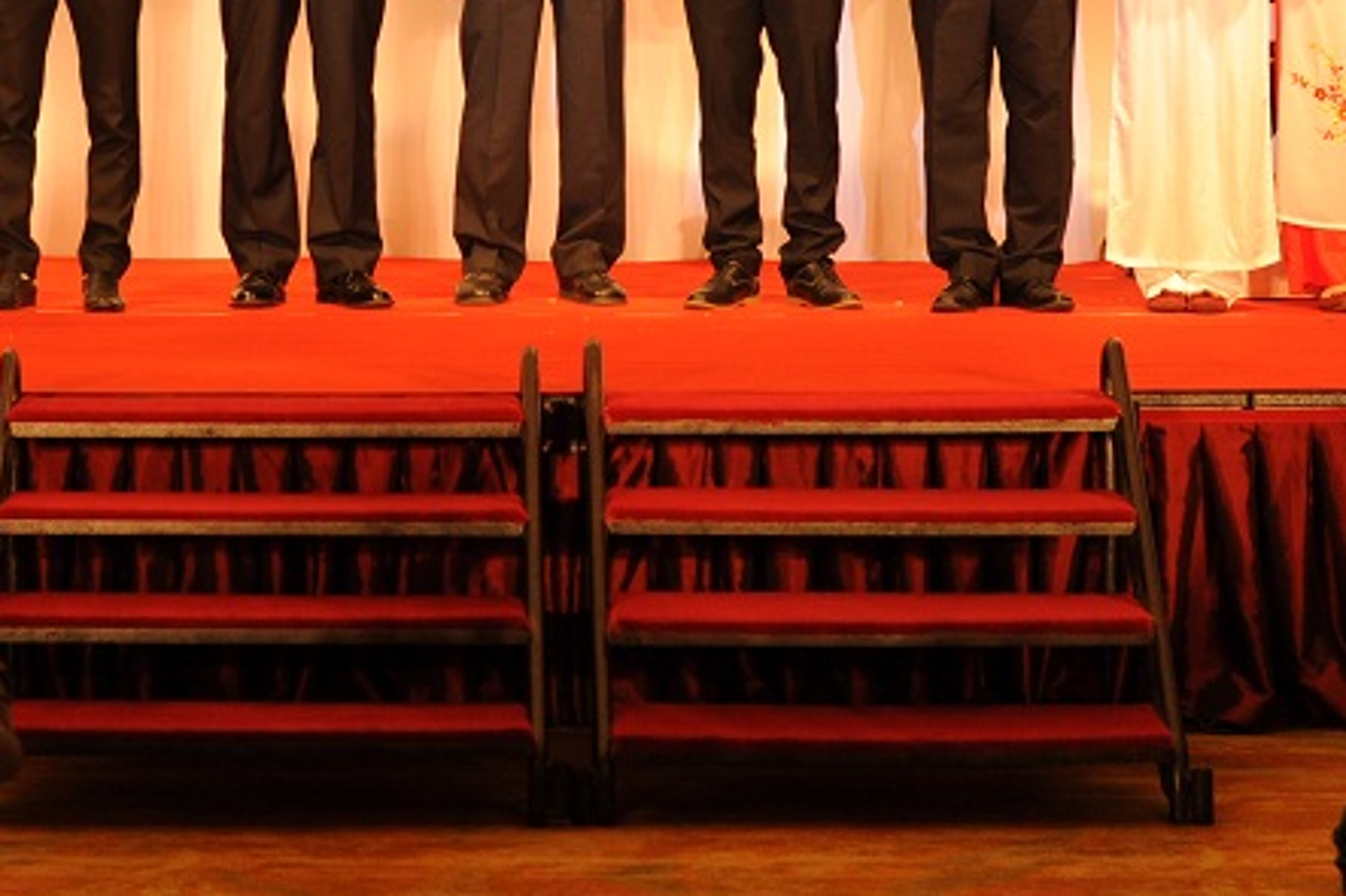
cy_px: -282
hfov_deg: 14.2
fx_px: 5382
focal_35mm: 144
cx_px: 406
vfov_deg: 9.4
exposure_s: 1/80
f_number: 4
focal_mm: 50
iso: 320
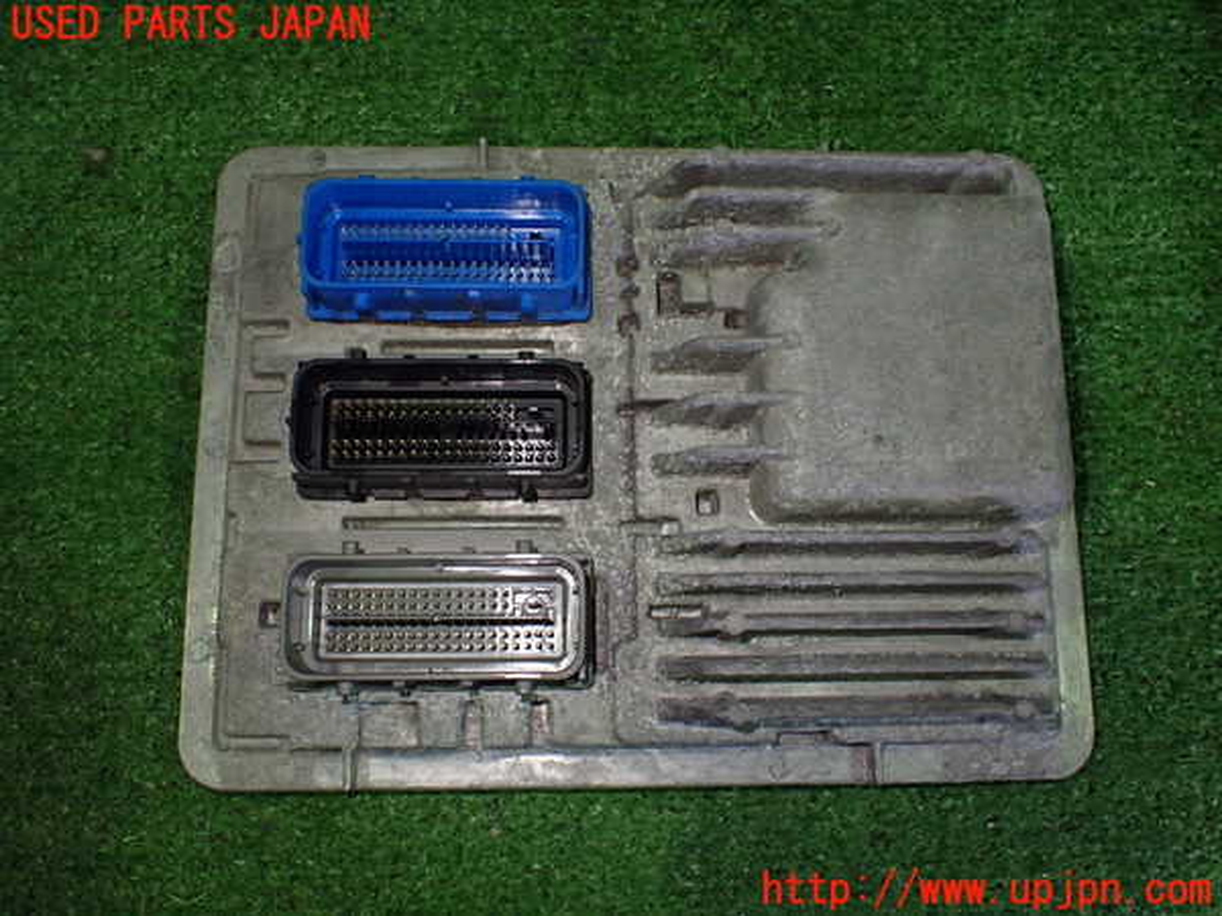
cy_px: 458
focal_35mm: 30
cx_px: 611
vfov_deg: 46.8
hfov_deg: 60.0
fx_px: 1059
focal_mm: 5.4
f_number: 2.3
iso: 640
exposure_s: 1/125
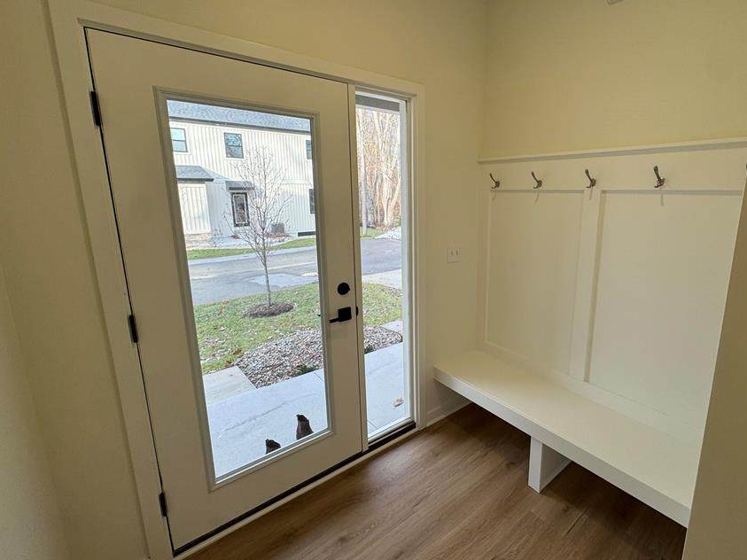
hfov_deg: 90.1
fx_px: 367
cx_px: 440
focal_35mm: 17
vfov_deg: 74.6
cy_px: 262
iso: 50
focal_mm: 2.22
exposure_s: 1/120
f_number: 2.2
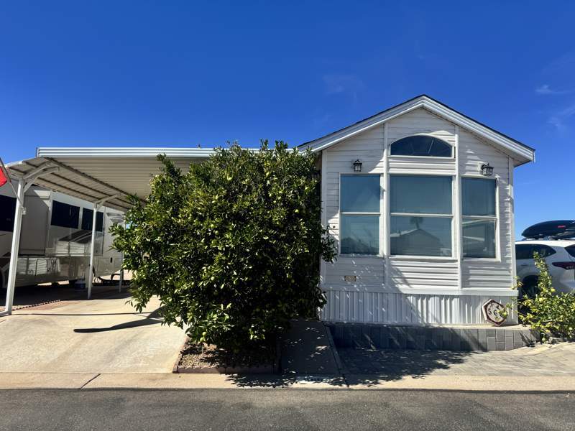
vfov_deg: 56.8
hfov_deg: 71.6
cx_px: 288
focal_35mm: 24
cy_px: 216
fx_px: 399
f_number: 1.78
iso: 80
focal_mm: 6.76
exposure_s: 1/4608
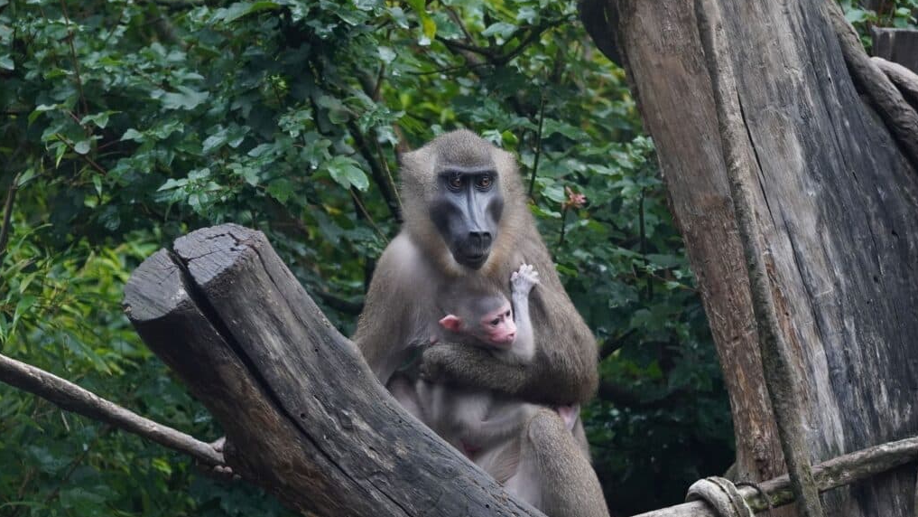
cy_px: 297
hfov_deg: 16.0
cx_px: 459
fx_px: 3275
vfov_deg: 9.0
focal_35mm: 135
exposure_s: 1/400
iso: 1000
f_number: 5
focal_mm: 85
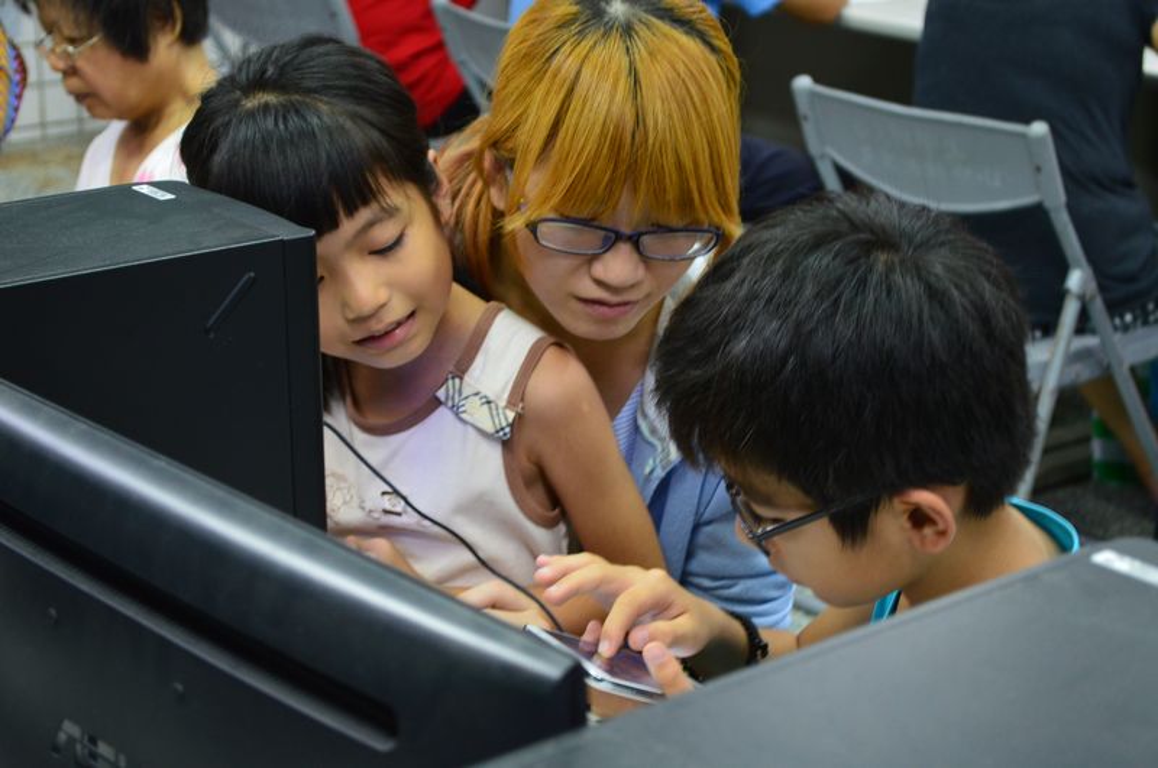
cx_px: 579
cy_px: 384
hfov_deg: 24.7
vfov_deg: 16.5
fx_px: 2650
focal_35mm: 82
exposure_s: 1/15
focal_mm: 55
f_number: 5.6
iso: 800
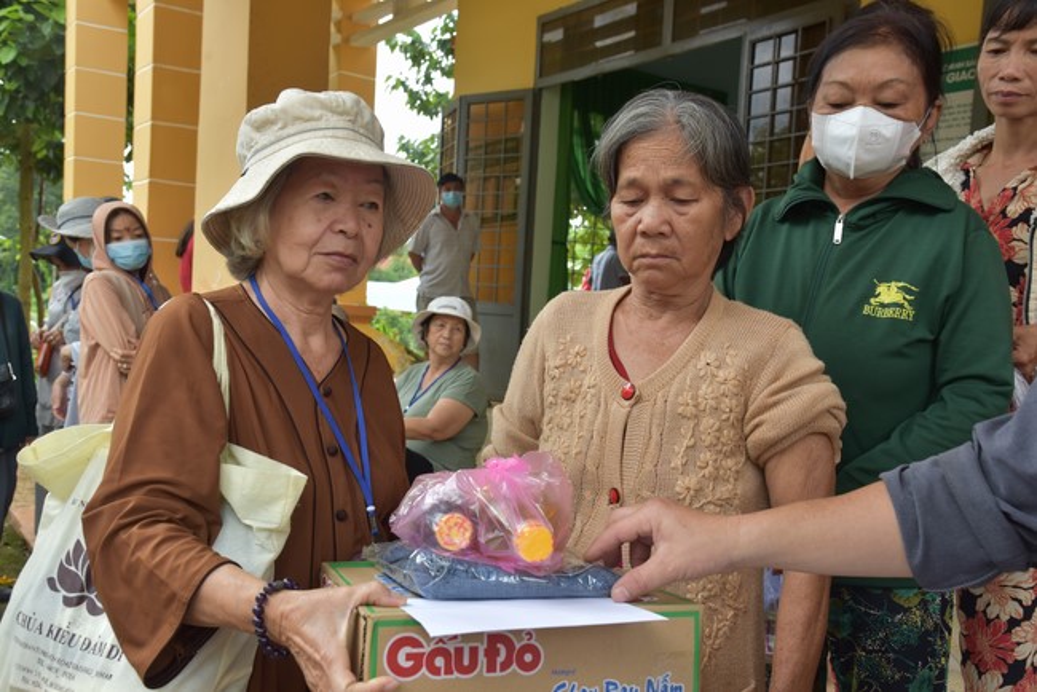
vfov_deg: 38.9
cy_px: 346
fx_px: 980
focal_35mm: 34
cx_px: 518
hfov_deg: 55.8
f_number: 7.1
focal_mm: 34
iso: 400
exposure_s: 1/200
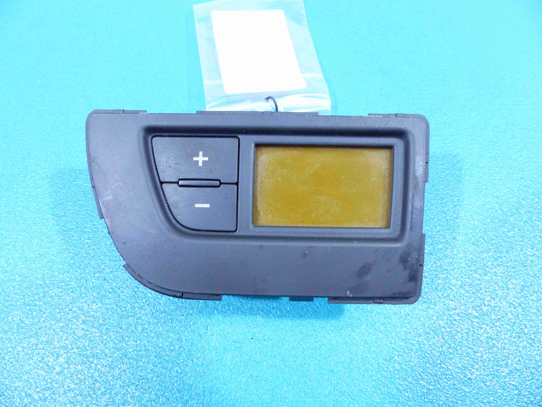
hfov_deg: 69.4
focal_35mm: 25
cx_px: 271
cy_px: 204
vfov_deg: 54.9
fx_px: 391
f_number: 2.8
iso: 250
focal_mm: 4.5
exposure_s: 1/60
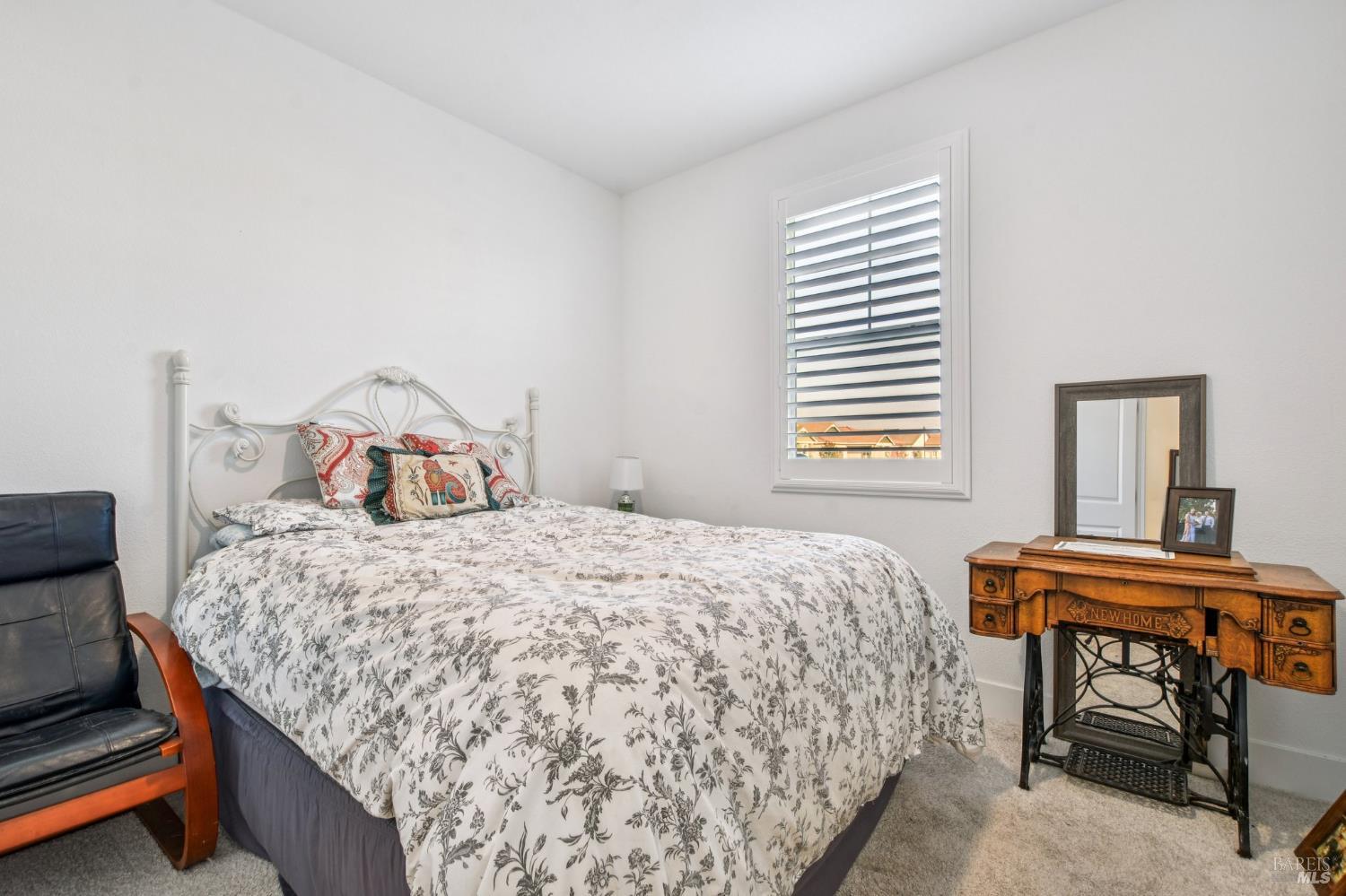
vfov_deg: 77.3
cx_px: 673
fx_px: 561
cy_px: 448
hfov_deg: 100.4
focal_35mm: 15
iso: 100
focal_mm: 10
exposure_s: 1/10
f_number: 8
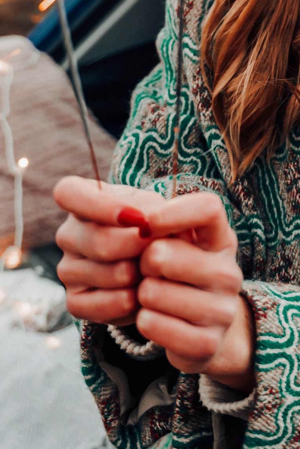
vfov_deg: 16.8
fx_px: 1450
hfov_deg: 11.7
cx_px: 312
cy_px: -97
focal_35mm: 116
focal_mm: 35
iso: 100
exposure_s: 1/100
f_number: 3.2
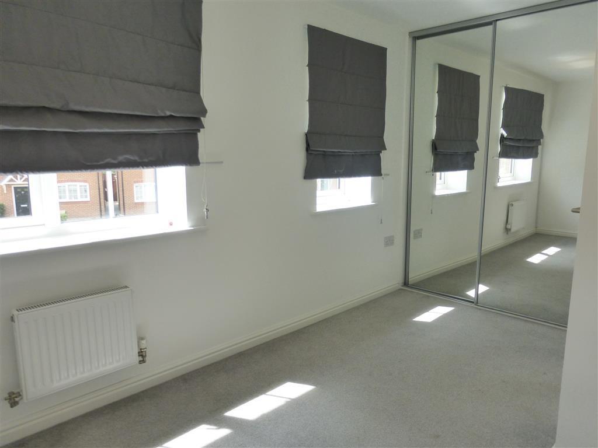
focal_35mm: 24
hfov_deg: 71.6
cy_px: 224
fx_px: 415
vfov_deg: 56.8
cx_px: 299
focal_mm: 4.3
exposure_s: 1/160
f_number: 3.3
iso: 200
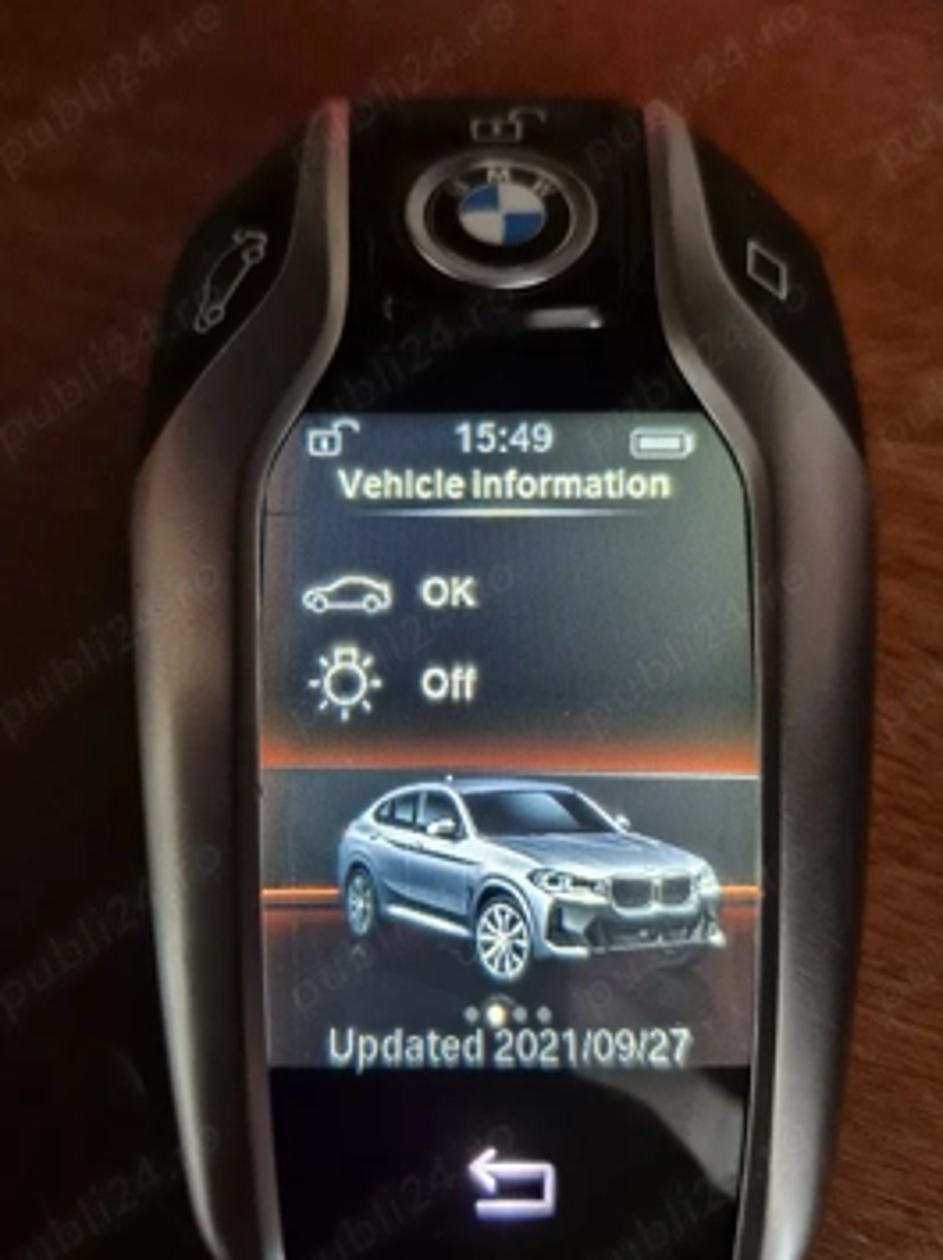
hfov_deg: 53.0
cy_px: 680
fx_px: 946
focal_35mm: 26
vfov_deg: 67.2
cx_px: 438
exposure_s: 1/100
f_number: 1.8
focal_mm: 5.4
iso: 1250
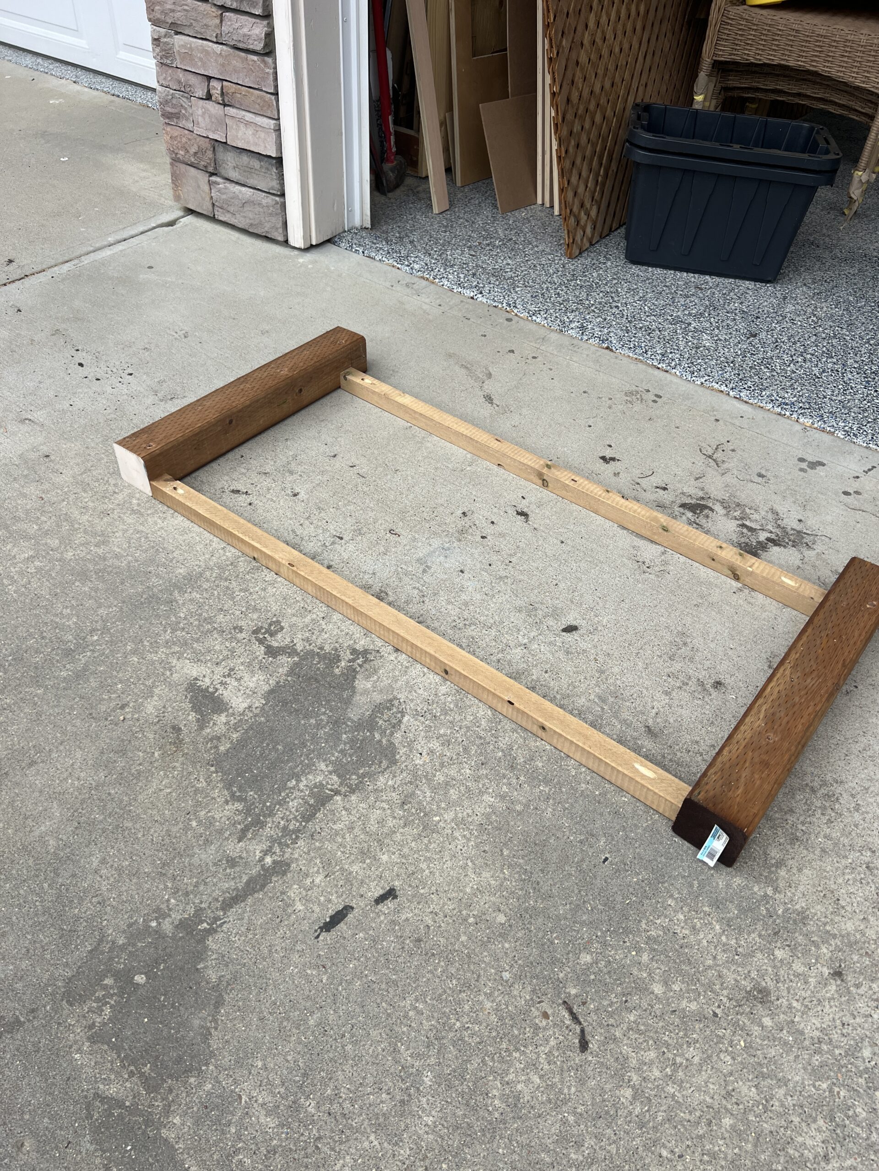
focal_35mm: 26
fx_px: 880
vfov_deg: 67.3
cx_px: 440
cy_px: 586
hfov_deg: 53.1
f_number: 1.5
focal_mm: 5.7
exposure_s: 1/2252
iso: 50
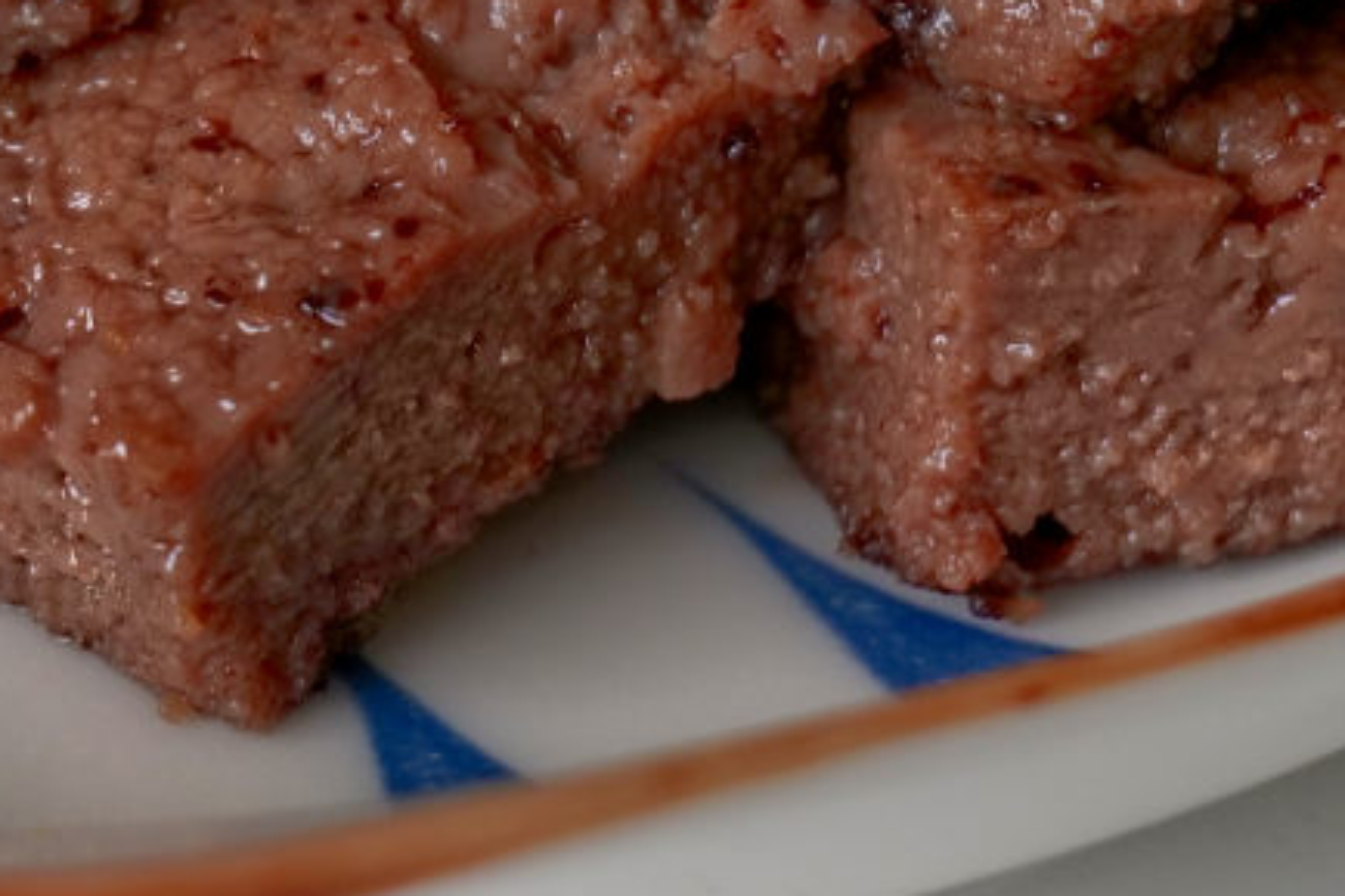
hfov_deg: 9.5
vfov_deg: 6.3
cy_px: -264
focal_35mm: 217
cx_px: 161
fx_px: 8104
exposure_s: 1/60
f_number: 6.3
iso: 800
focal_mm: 49
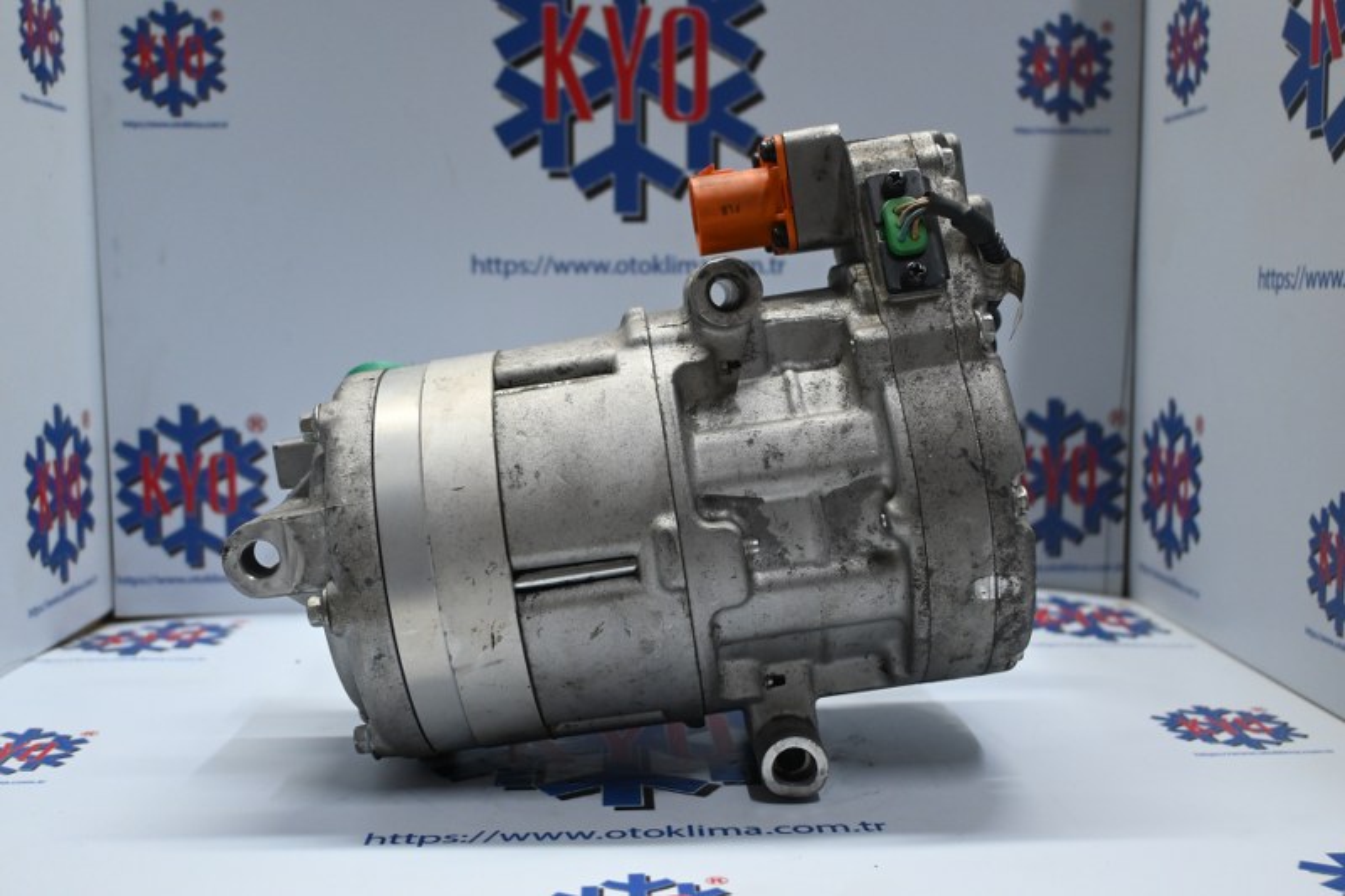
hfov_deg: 52.2
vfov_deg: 36.2
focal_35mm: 37
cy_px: 448
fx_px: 1373
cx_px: 672
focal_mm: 24.5
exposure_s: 1/125
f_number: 4.2
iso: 1100
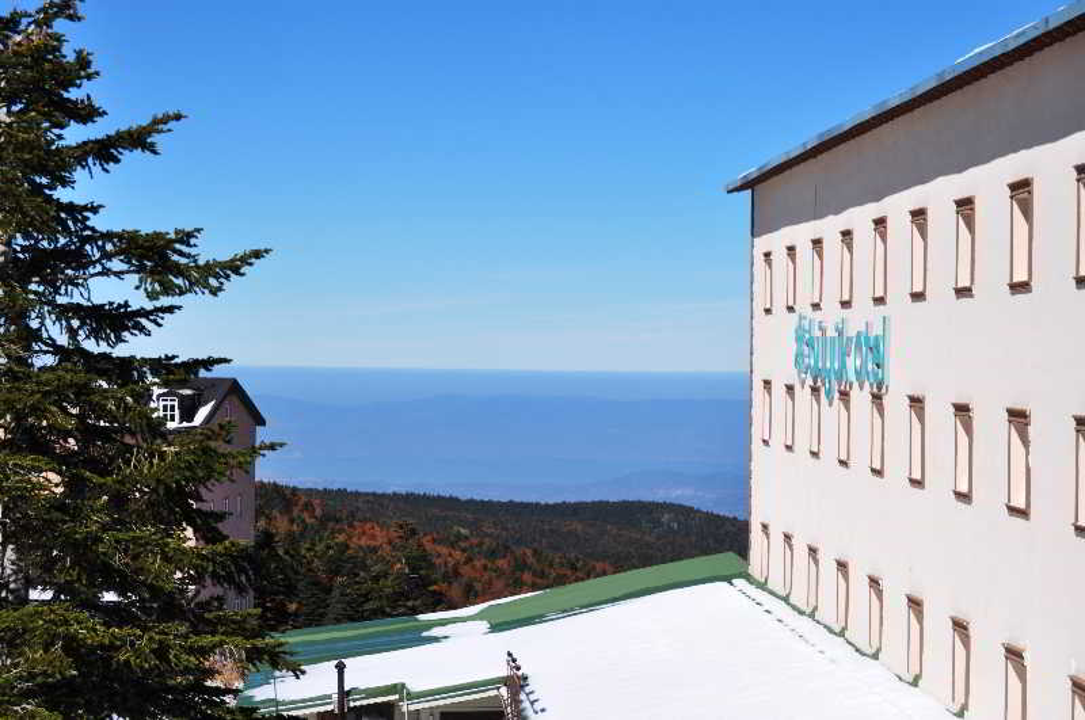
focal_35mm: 82
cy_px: 360
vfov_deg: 16.5
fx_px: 2483
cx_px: 542
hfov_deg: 24.7
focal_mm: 55
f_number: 11
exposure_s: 1/500
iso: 200
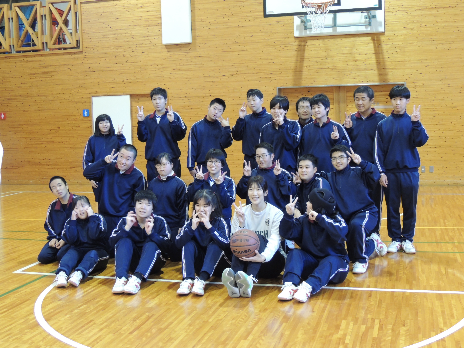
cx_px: 232
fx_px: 630
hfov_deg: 40.4
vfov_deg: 30.9
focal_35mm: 47
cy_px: 174
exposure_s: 1/13
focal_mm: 8.3
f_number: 3.5
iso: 400
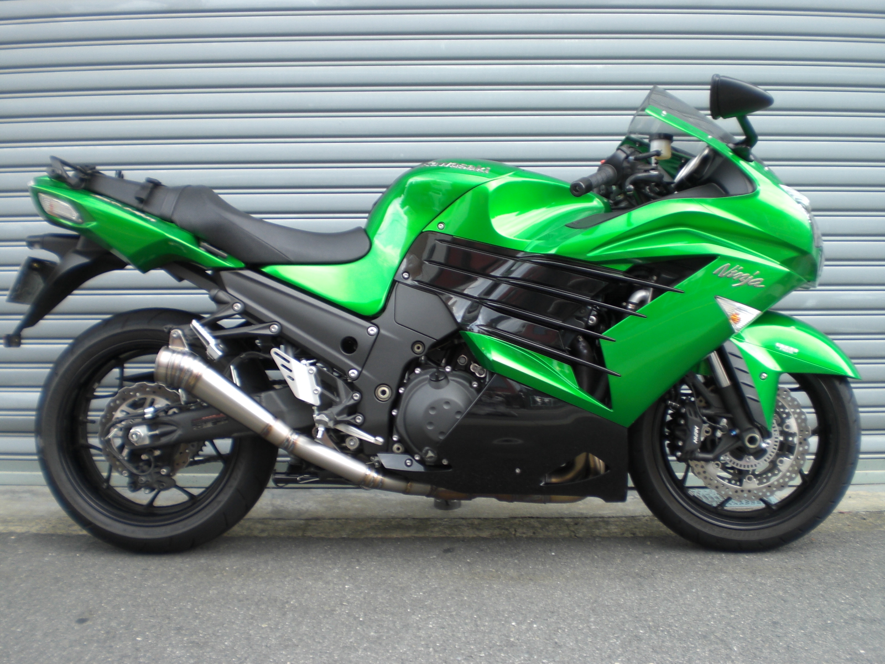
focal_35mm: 38
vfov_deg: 37.7
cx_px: 442
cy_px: 332
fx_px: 972
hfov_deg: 49.0
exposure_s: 1/50
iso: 50
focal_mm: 6.3
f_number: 3.1
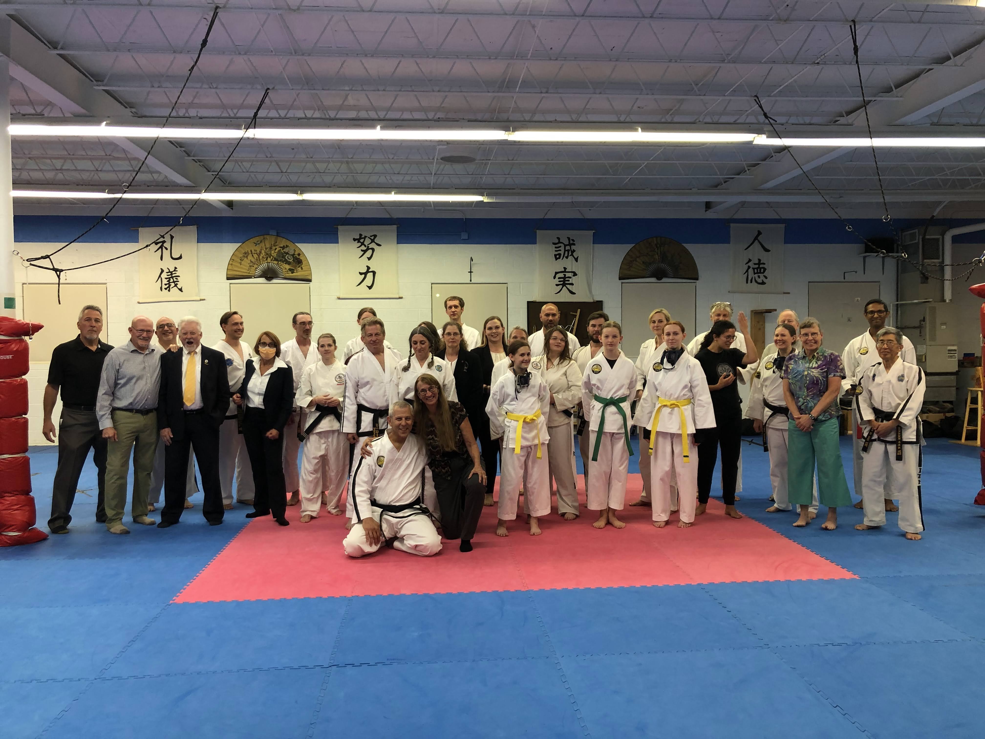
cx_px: 492
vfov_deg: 49.7
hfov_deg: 63.4
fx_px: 797
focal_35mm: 28
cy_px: 370
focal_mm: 3.99
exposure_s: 1/24
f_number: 1.8
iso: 40
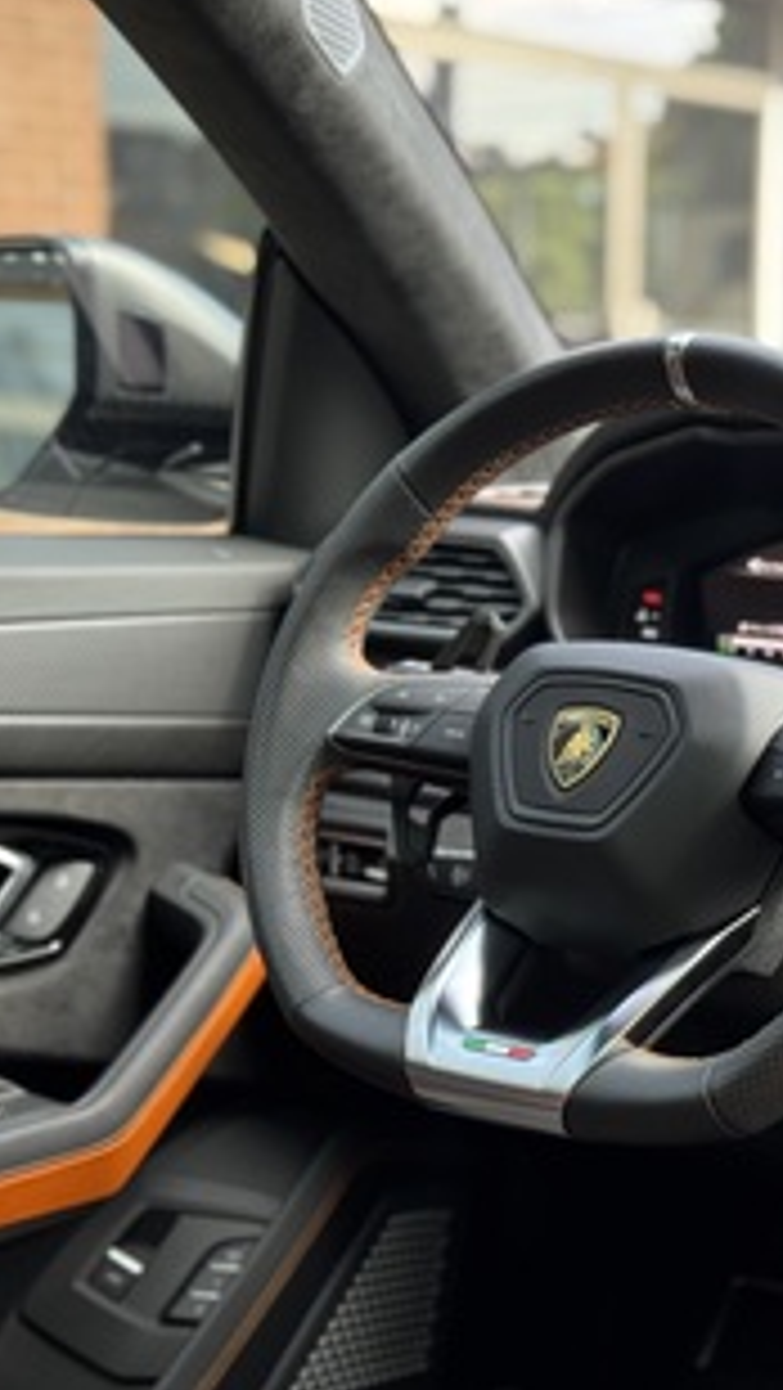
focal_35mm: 71
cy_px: 686
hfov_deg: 16.8
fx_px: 2618
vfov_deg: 29.7
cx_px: 652
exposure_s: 1/60
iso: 100
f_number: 1.78
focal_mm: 6.76
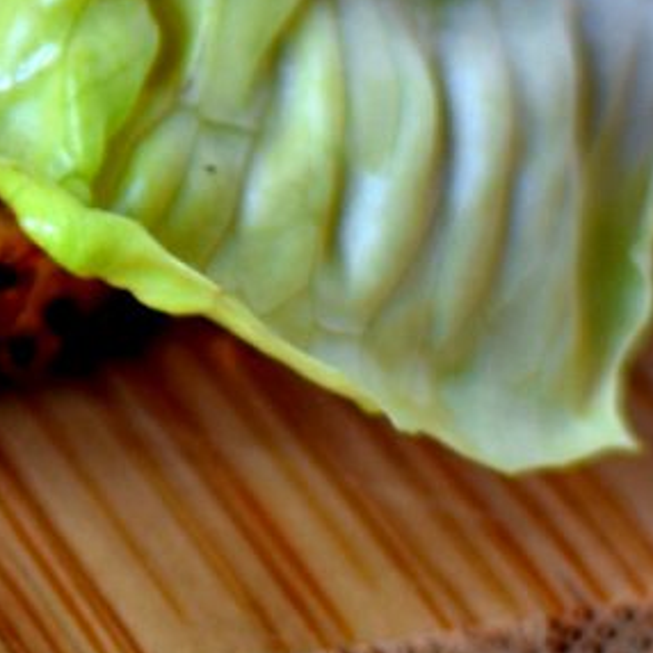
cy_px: -970
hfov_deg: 4.9
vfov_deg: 5.0
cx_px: -1450
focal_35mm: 339
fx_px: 7240
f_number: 4
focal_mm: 35
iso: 100
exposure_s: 1/60
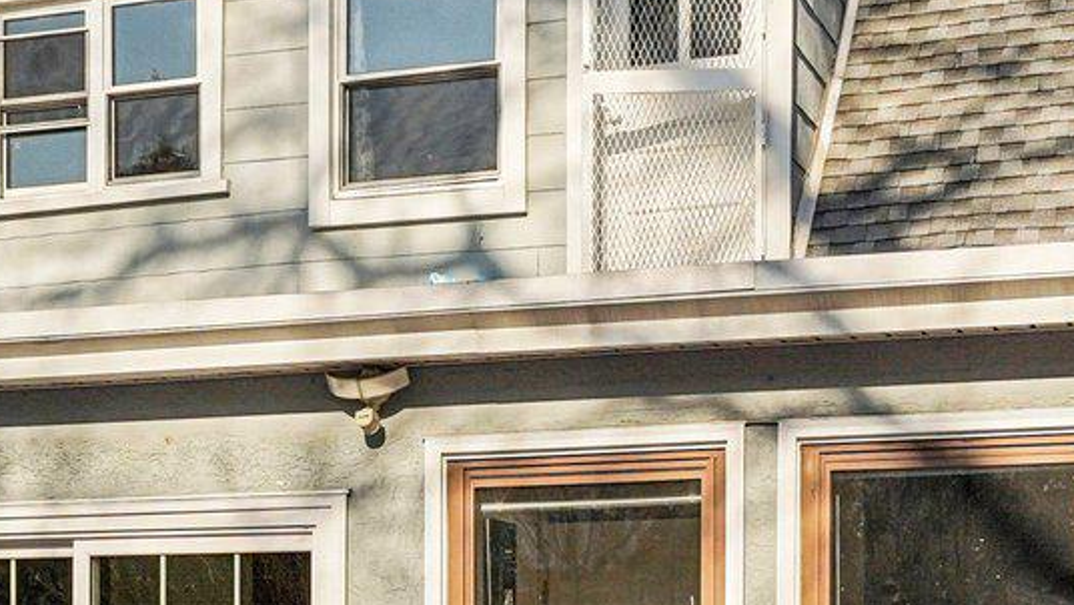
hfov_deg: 25.4
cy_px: 668
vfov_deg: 14.3
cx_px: 293
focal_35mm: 83
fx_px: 2359
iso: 500
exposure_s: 1/2000
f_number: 8
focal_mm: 20.7
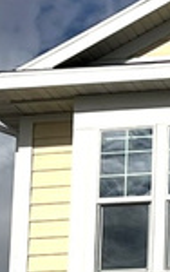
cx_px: 403
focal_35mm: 188
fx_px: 1391
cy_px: 377
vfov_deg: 10.8
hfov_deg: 6.6
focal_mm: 5.7
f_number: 1.5
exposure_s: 1/16393
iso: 50
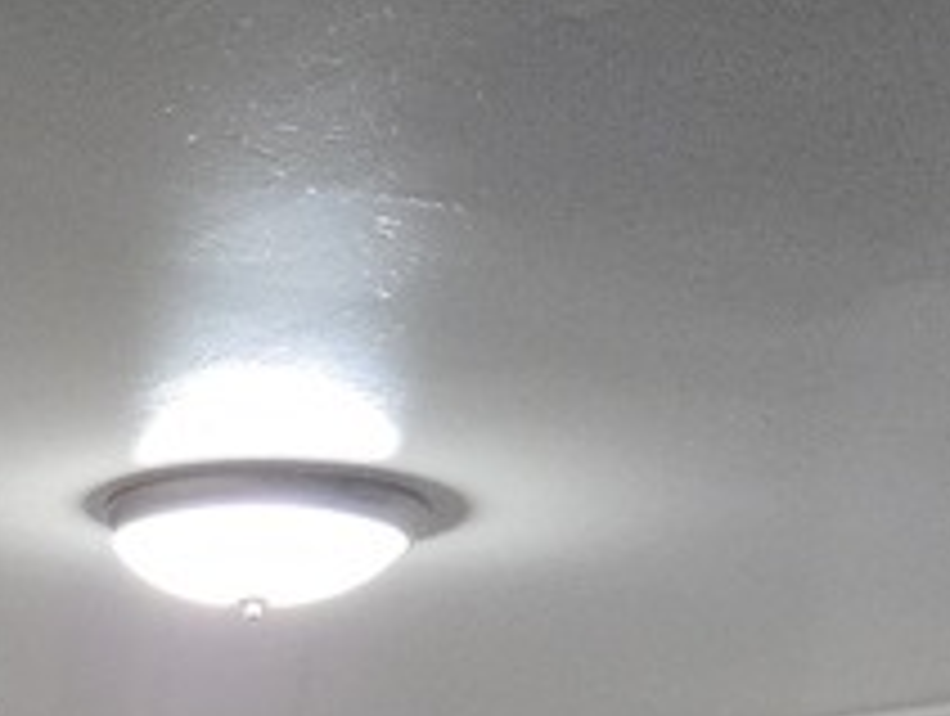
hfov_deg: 20.9
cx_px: -189
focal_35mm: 87
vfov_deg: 14.9
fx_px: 2392
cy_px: 1274
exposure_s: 1/120
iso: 640
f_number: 1.8
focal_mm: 5.4
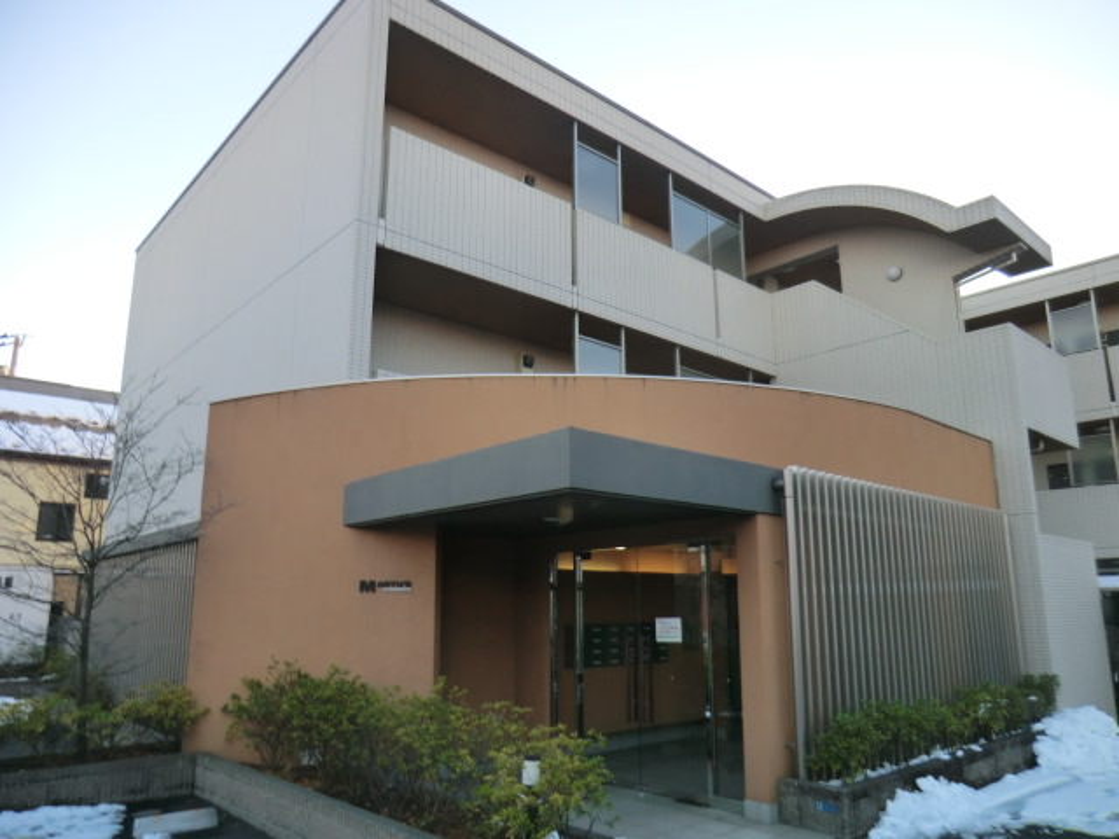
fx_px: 776
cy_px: 420
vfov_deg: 56.8
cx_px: 560
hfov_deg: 71.6
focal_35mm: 24
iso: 80
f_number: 3.2
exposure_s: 1/125
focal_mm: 4.3
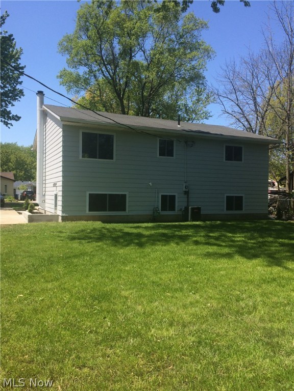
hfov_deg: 48.2
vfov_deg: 61.7
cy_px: 196
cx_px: 147
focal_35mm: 29
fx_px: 328
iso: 32
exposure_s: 1/1414
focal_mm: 4.15
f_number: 2.2
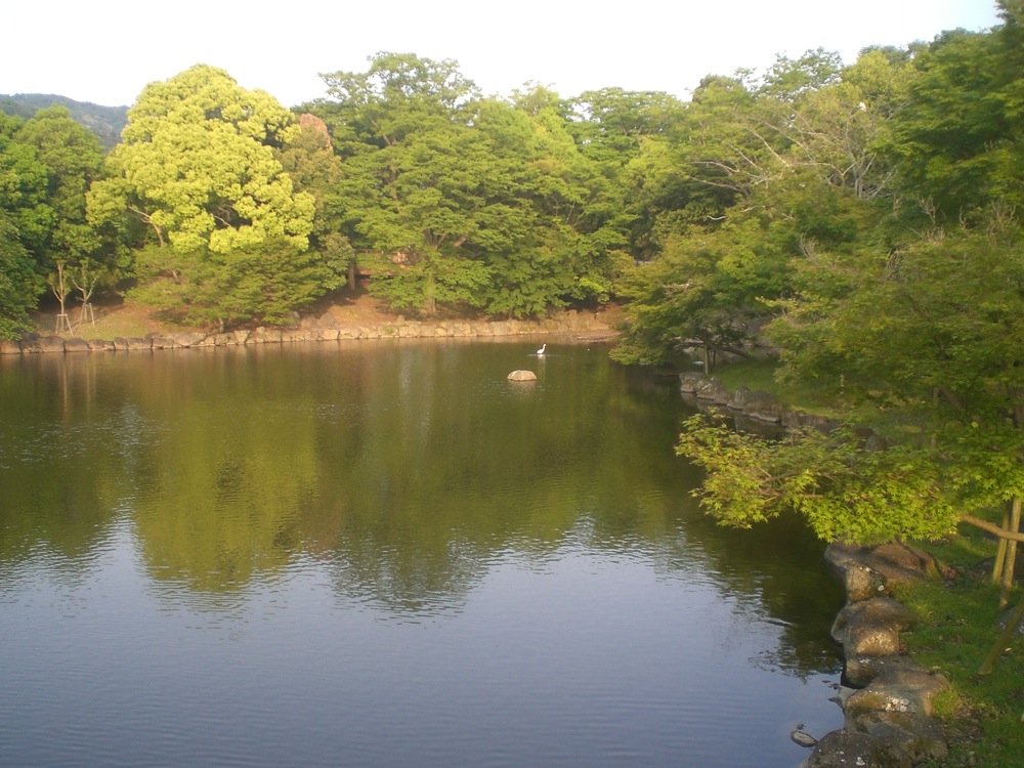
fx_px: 1124
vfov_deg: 37.7
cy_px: 384
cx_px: 512
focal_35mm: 38
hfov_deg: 49.0
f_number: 3.1
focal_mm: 6.3
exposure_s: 1/125
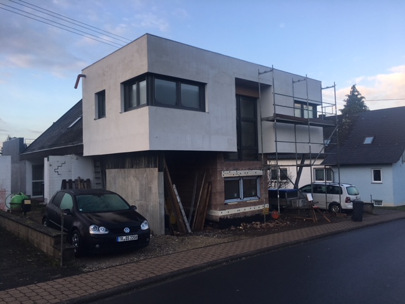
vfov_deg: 48.2
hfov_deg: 61.7
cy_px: 152
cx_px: 202
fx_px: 339
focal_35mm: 29
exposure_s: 1/164
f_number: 2.2
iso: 25
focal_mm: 4.15
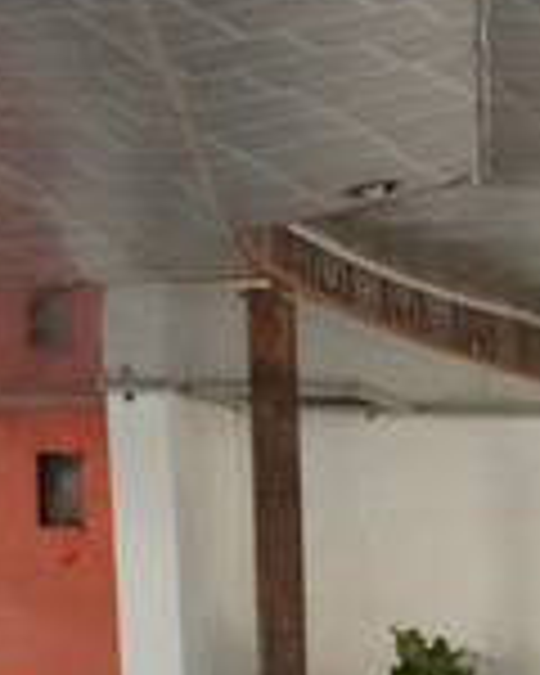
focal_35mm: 224
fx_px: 4475
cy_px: 1469
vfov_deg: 8.1
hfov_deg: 6.2
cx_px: 1836
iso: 5000
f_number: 3.5
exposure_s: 1/160
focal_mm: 35
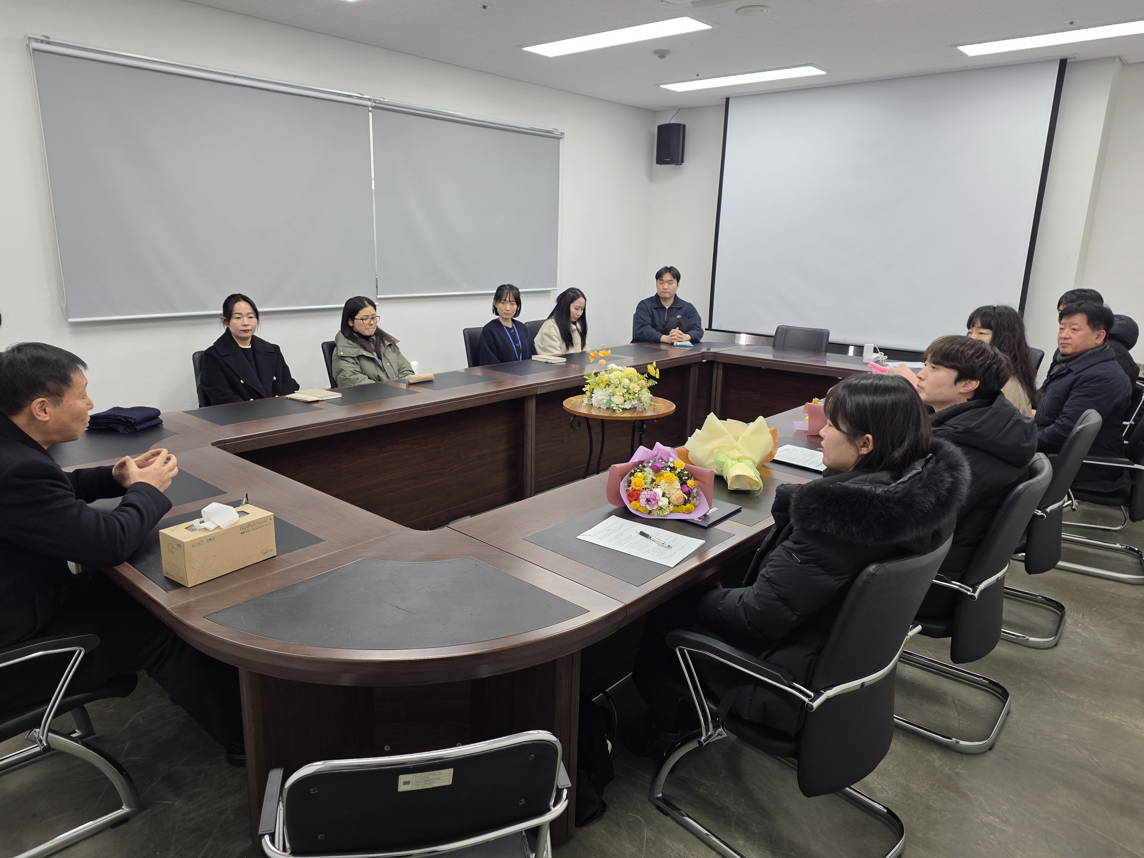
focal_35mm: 23
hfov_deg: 73.9
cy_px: 429
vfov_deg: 58.9
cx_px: 572
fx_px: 760
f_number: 1.7
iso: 100
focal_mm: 6.25
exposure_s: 1/120
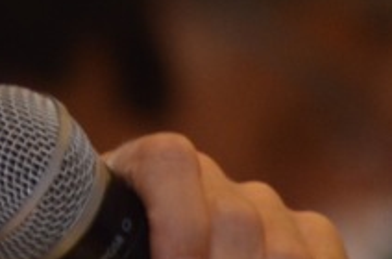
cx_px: -55
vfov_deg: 1.1
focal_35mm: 1248
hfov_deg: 1.7
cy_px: -157
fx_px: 13549
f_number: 5
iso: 1250
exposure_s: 1/60
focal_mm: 220
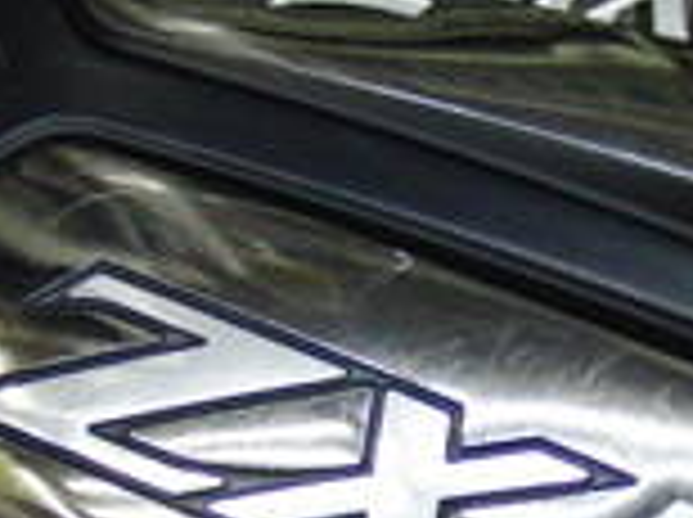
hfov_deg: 12.6
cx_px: 778
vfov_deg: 9.6
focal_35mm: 154
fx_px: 3078
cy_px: 464
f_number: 3.6
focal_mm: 6.42
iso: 400
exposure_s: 1/60
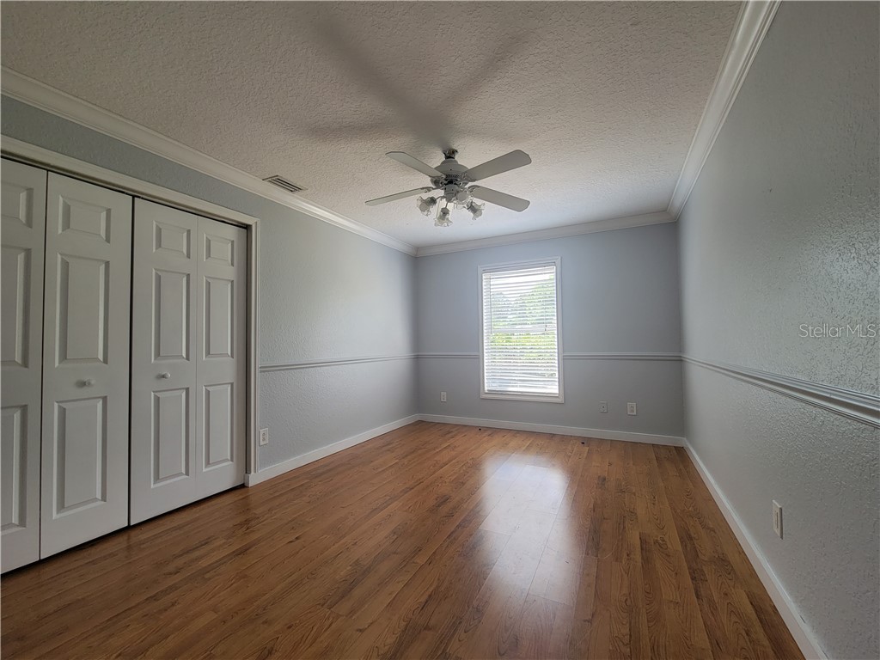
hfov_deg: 106.2
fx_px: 330
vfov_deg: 89.9
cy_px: 330
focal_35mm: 13
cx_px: 440
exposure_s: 1/59
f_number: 2.2
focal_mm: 2.2
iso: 80
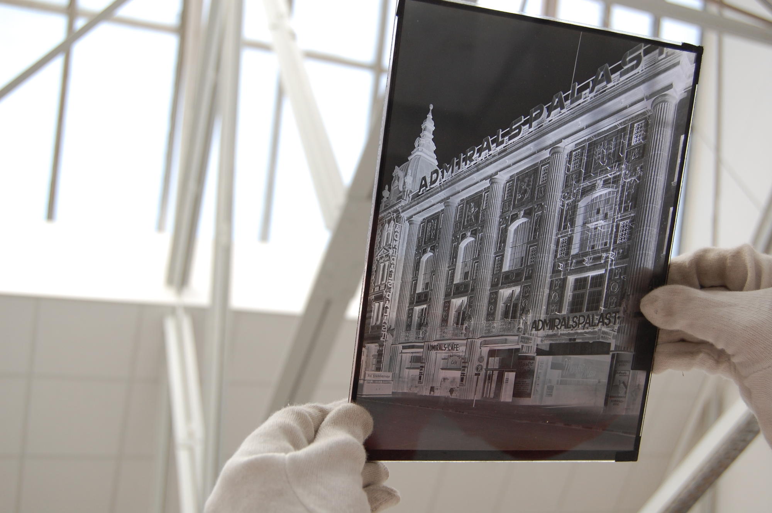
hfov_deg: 46.4
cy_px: 256
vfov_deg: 31.8
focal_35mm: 42
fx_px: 900
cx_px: 386
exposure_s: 1/125
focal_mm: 28
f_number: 5.6
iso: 360
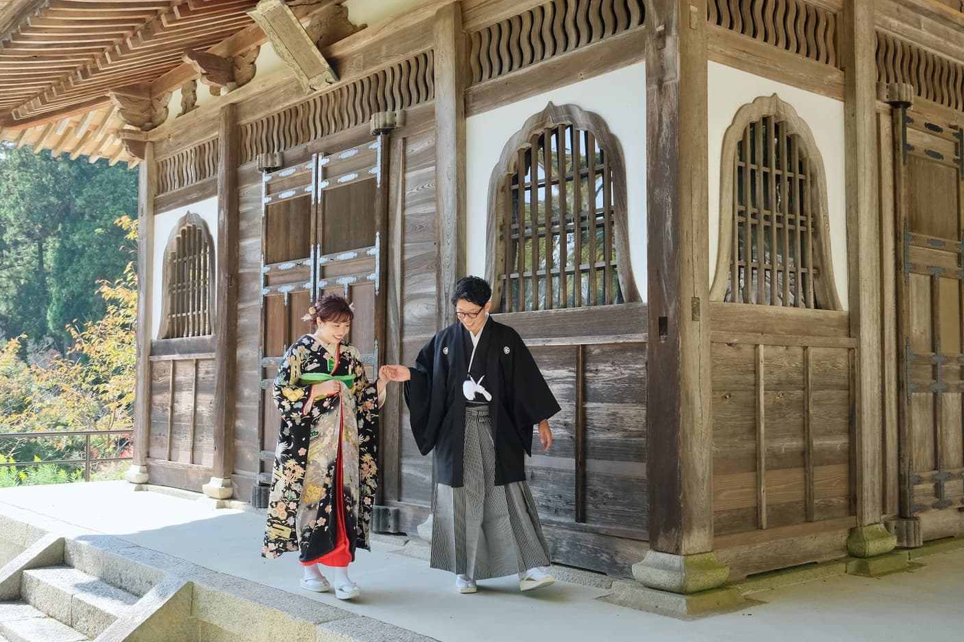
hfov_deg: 53.1
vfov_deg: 36.9
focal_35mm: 36
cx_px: 483
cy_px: 328
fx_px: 964
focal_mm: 23.5
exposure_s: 1/400
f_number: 5
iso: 1600
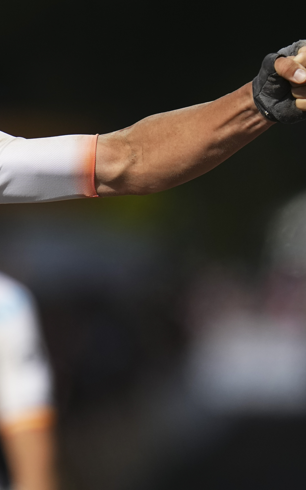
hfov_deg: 1.5
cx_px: -184
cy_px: 149
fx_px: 11887
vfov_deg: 2.4
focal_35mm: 891
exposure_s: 1/8000
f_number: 3.5
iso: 640
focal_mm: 400
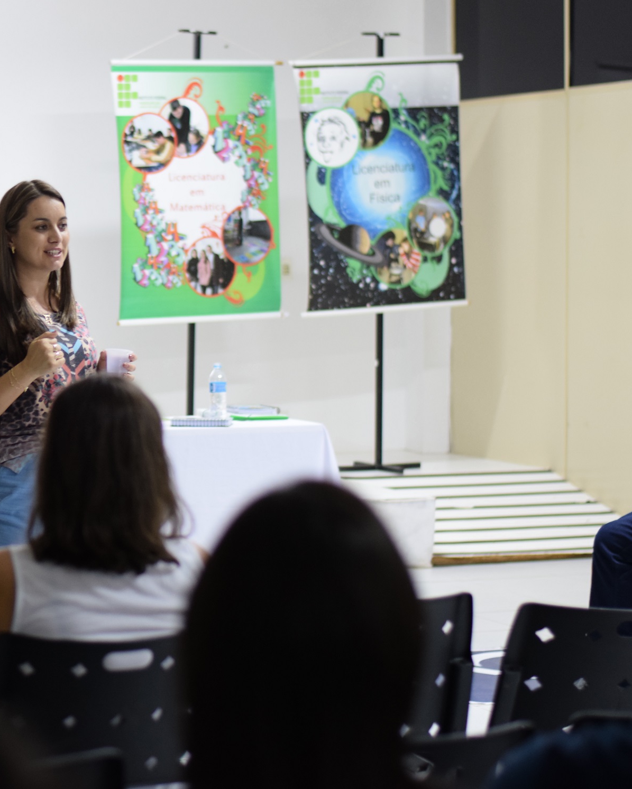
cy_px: 394
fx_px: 2478
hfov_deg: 14.4
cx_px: 55
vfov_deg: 18.1
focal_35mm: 106
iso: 800
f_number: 2
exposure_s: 1/30
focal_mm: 50
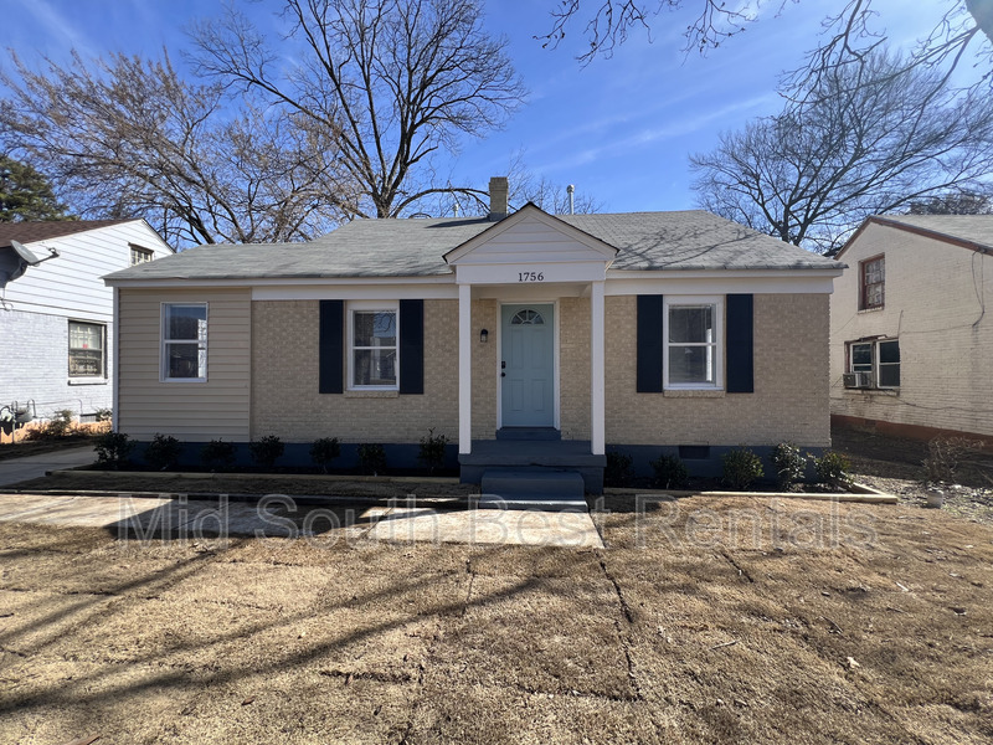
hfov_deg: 106.2
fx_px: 373
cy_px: 372
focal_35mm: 13
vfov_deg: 89.9
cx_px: 496
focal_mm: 1.57
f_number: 1.8
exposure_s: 1/506
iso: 32
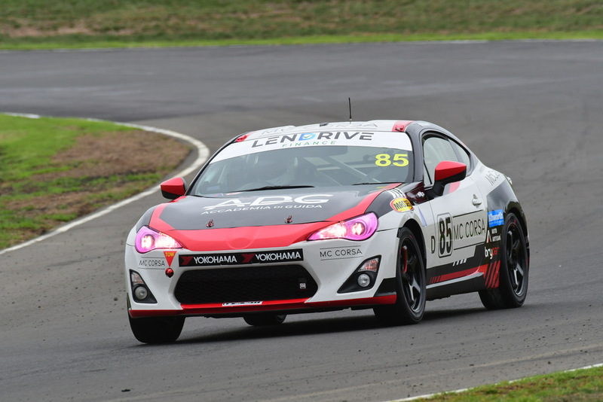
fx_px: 12566
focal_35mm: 750
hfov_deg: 2.7
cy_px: 201
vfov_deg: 1.8
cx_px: 302
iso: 640
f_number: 10
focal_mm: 500
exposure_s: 1/640
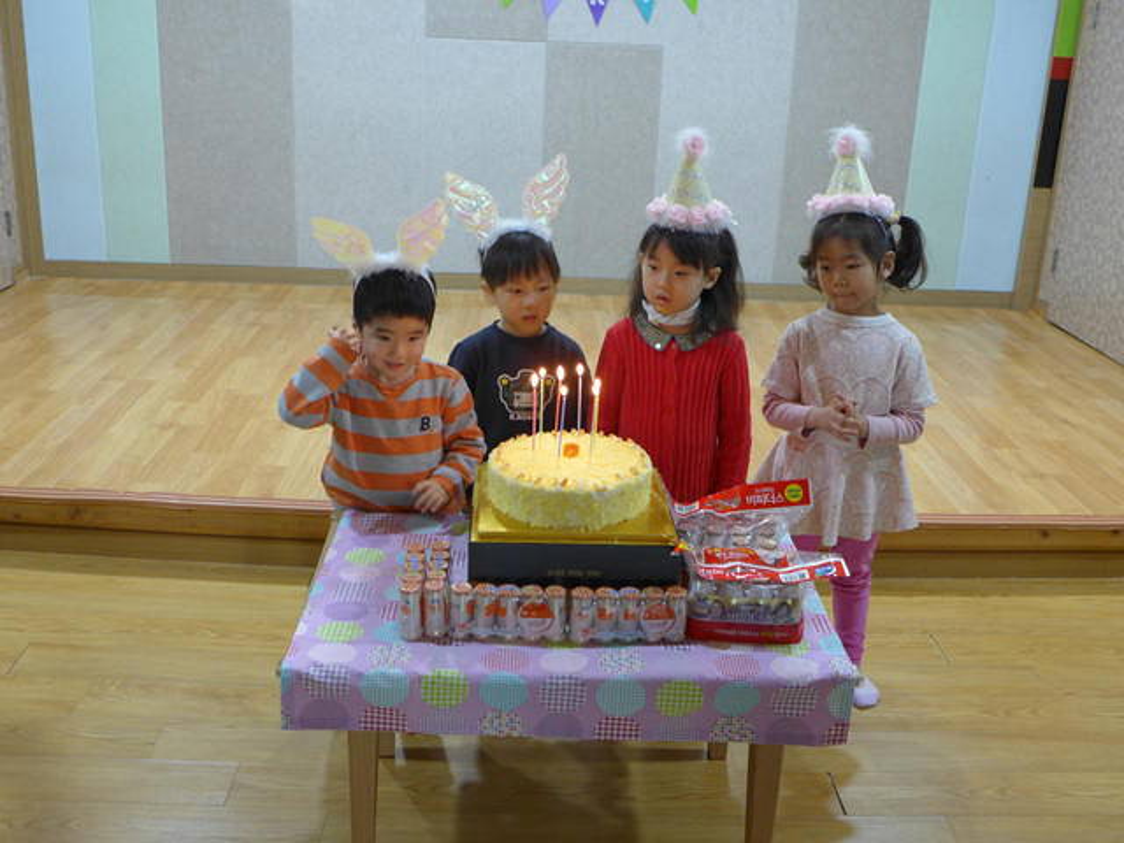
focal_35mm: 37
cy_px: 422
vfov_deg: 38.7
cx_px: 562
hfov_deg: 50.1
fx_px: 1201
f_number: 1.7
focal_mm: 7.3
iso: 200
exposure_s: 1/80
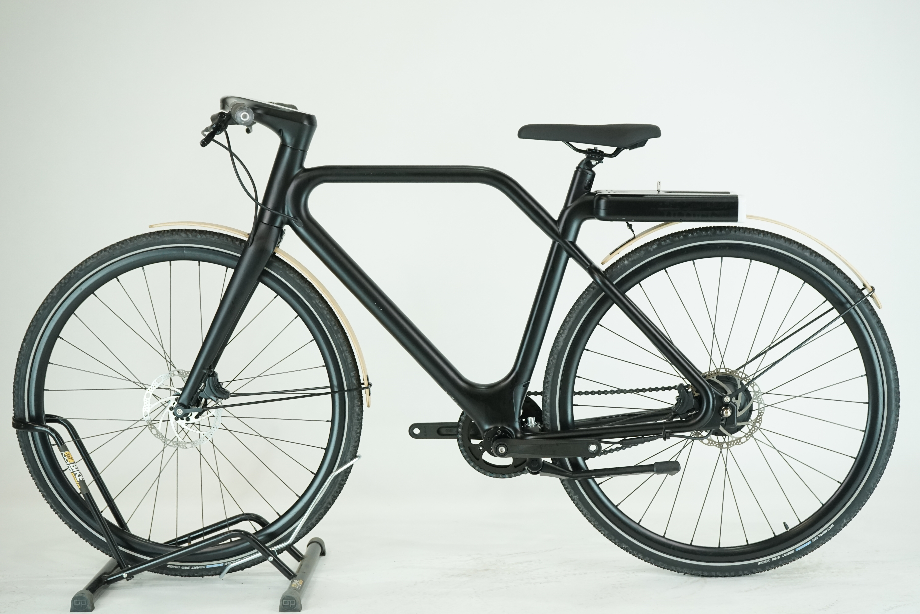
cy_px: 307
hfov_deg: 33.4
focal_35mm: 60
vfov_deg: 22.6
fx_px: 1533
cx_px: 460
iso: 1600
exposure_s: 1/200
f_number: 6.3
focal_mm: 60
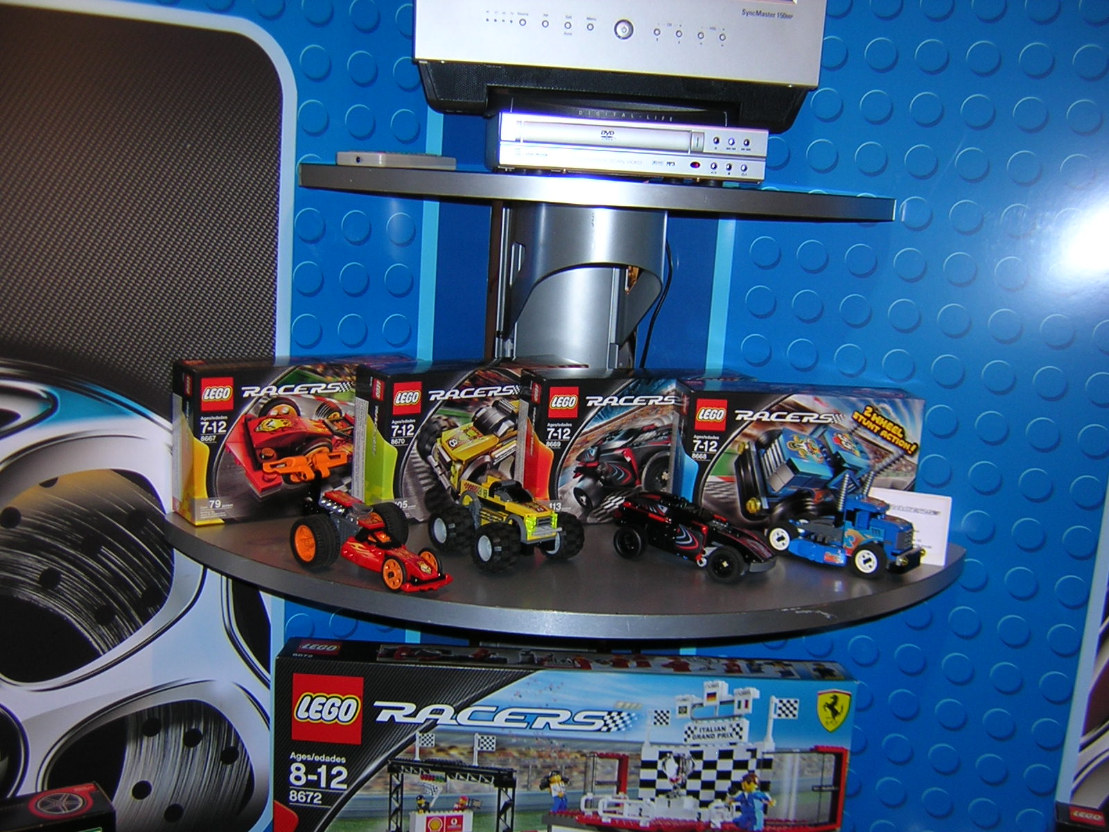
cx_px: 554
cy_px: 416
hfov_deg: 51.4
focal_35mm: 36
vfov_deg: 39.7
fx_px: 1153
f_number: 2.6
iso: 100
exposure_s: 1/60.1
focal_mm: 4.7
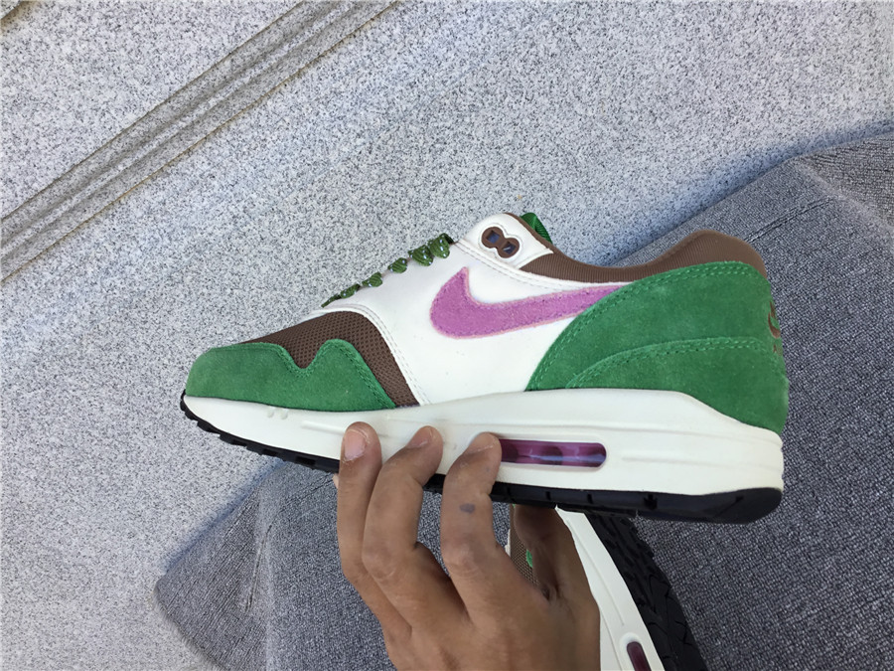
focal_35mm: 31
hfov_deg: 58.4
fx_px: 801
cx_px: 447
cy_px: 336
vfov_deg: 45.4
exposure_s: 1/120
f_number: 2.4
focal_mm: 3.3
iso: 25
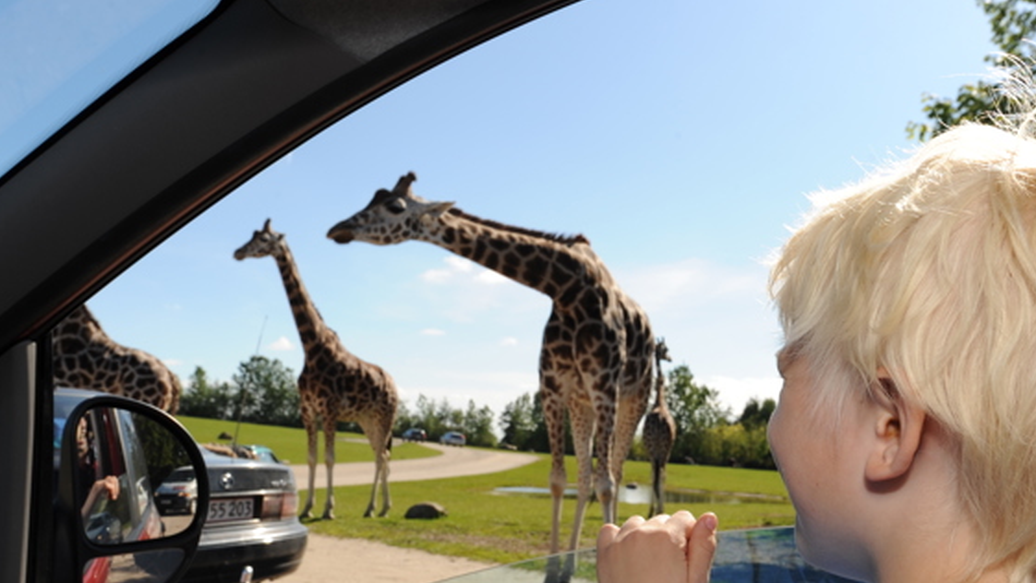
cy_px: 399
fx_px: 1044
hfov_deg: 52.8
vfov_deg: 30.9
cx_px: 535
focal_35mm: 38
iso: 200
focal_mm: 24
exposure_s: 1/250
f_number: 10
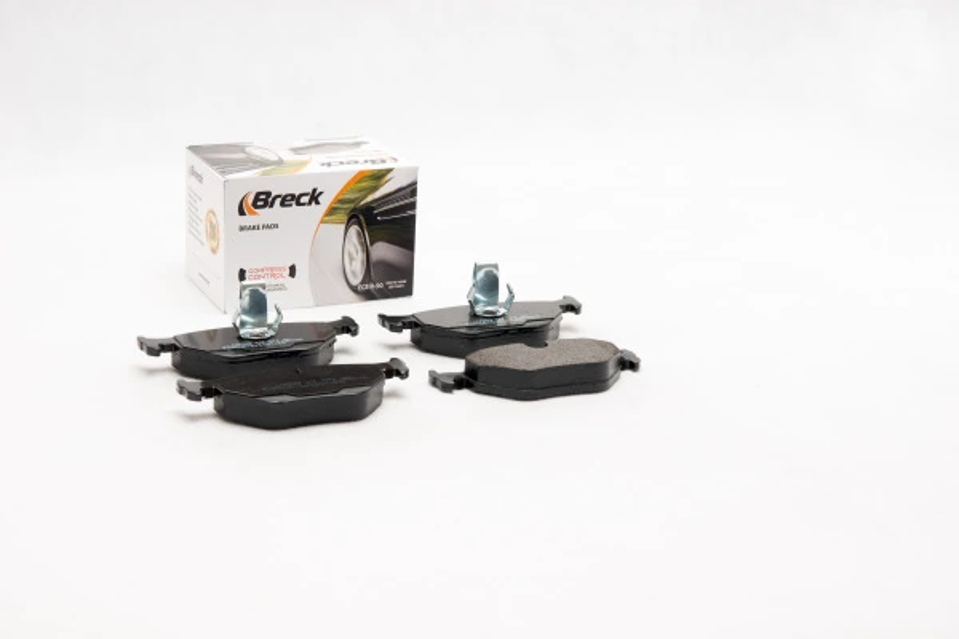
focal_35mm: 82
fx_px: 2198
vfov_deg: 16.6
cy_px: 320
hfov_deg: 24.6
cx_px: 480
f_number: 11
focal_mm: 55
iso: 100
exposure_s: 1/200
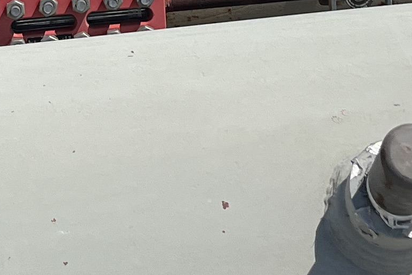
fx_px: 1614
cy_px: -408
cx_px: 282
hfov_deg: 14.5
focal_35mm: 141
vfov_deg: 8.7
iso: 50
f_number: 1.6
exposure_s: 1/9091
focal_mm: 5.1
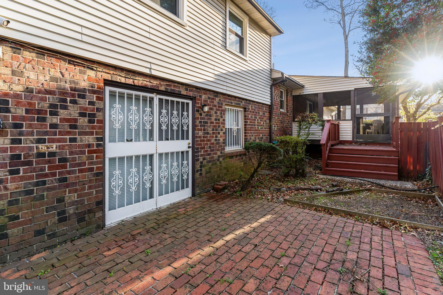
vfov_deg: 70.4
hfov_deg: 93.3
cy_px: 148
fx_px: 209
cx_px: 222
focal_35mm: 17
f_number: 6.3
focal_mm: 17
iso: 1000
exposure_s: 1/320
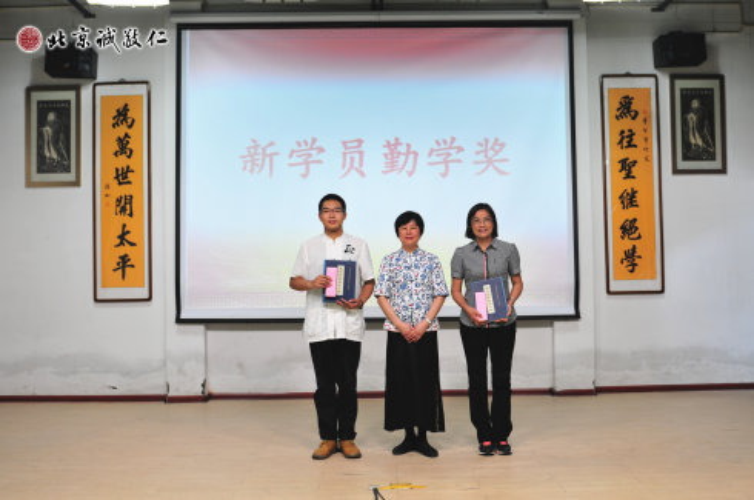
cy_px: 250
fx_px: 753
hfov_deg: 53.2
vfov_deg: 36.8
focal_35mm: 36
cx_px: 377
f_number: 3.2
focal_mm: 24
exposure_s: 1/40
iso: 200
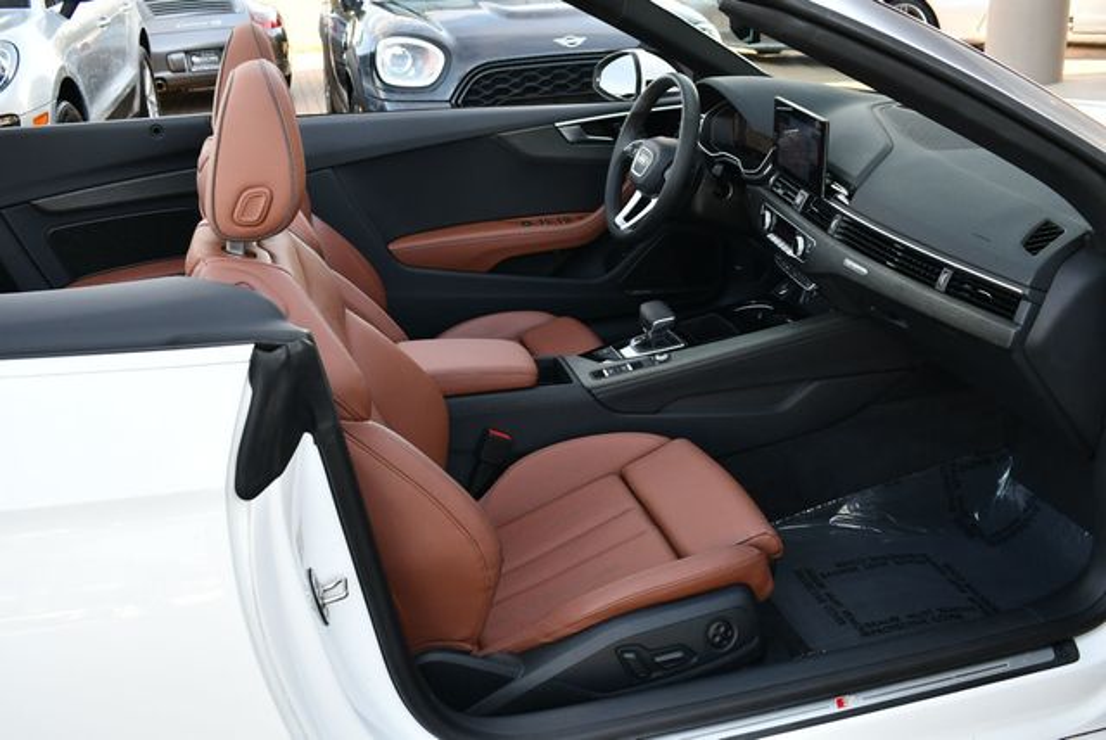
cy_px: 370
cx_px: 553
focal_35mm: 36
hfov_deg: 53.1
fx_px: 1107
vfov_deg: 36.9
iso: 400
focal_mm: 18
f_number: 4
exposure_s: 1/250
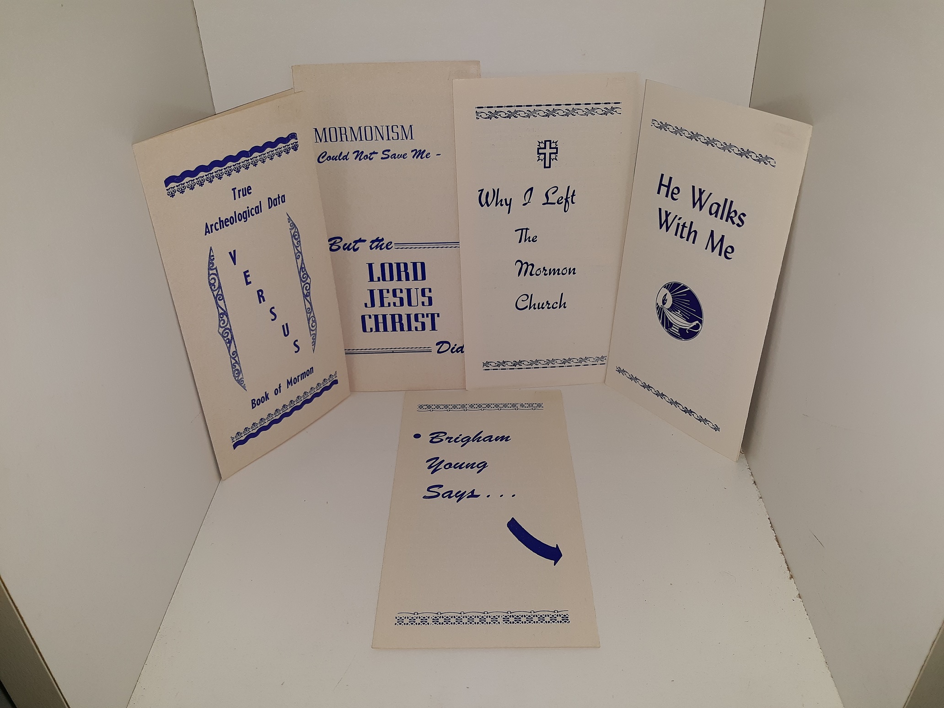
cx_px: 472
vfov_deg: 49.7
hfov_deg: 63.4
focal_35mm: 28
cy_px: 354
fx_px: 764
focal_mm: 3.7
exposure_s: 1/243
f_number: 1.7
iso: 40
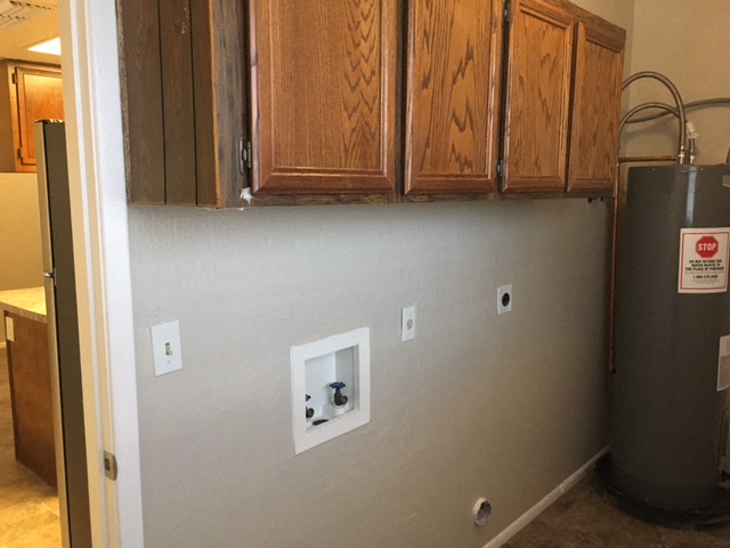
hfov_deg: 61.7
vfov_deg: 48.2
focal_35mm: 29
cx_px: 365
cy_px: 274
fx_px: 612
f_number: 2.2
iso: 160
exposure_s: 1/30
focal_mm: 4.15
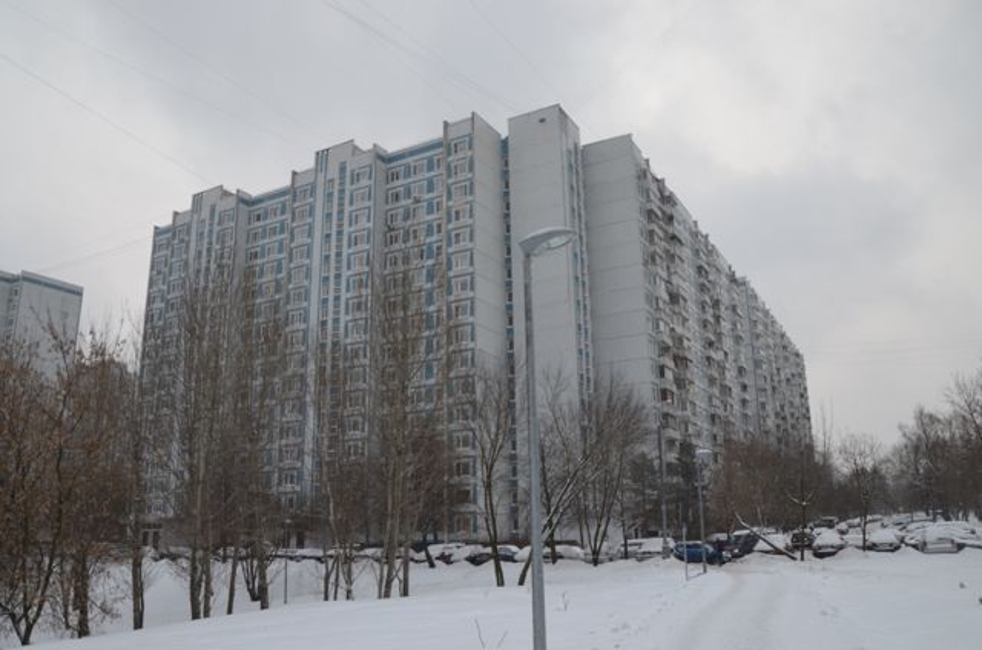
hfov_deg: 67.5
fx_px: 735
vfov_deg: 47.7
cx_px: 491
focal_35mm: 27
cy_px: 325
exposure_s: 1/250
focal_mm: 18
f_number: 8
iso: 200
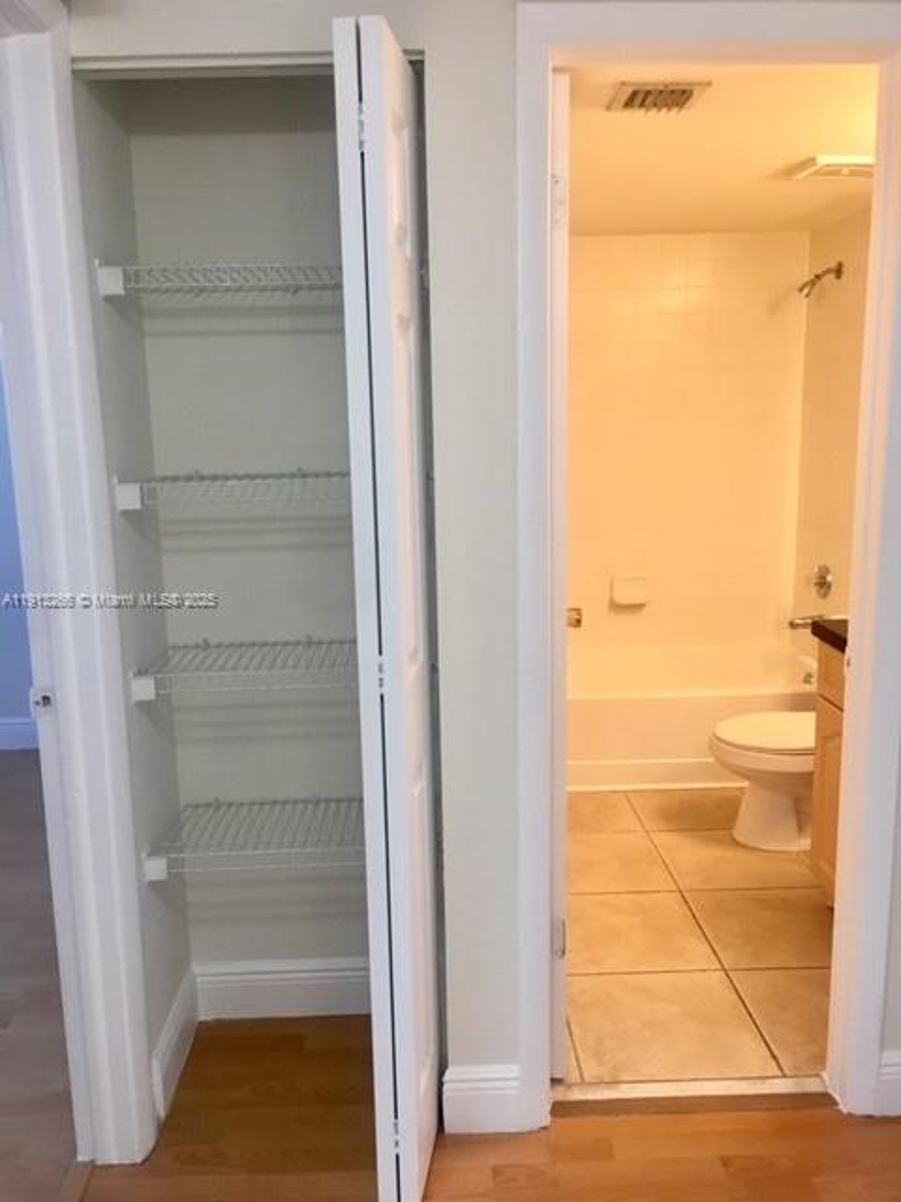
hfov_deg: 48.2
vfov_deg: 61.7
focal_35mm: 29
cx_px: 450
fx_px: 1006
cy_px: 601
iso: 80
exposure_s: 1/30
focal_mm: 4.15
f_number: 2.2
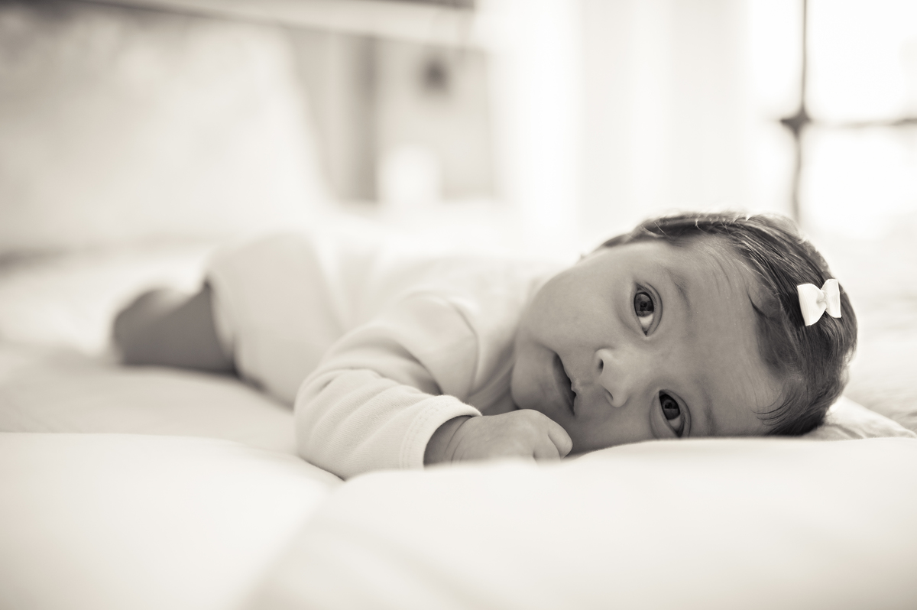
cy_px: 305
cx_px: 458
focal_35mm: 35
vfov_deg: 37.8
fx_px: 891
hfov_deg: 54.5
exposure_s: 1/125
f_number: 1.6
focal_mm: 35
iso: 200
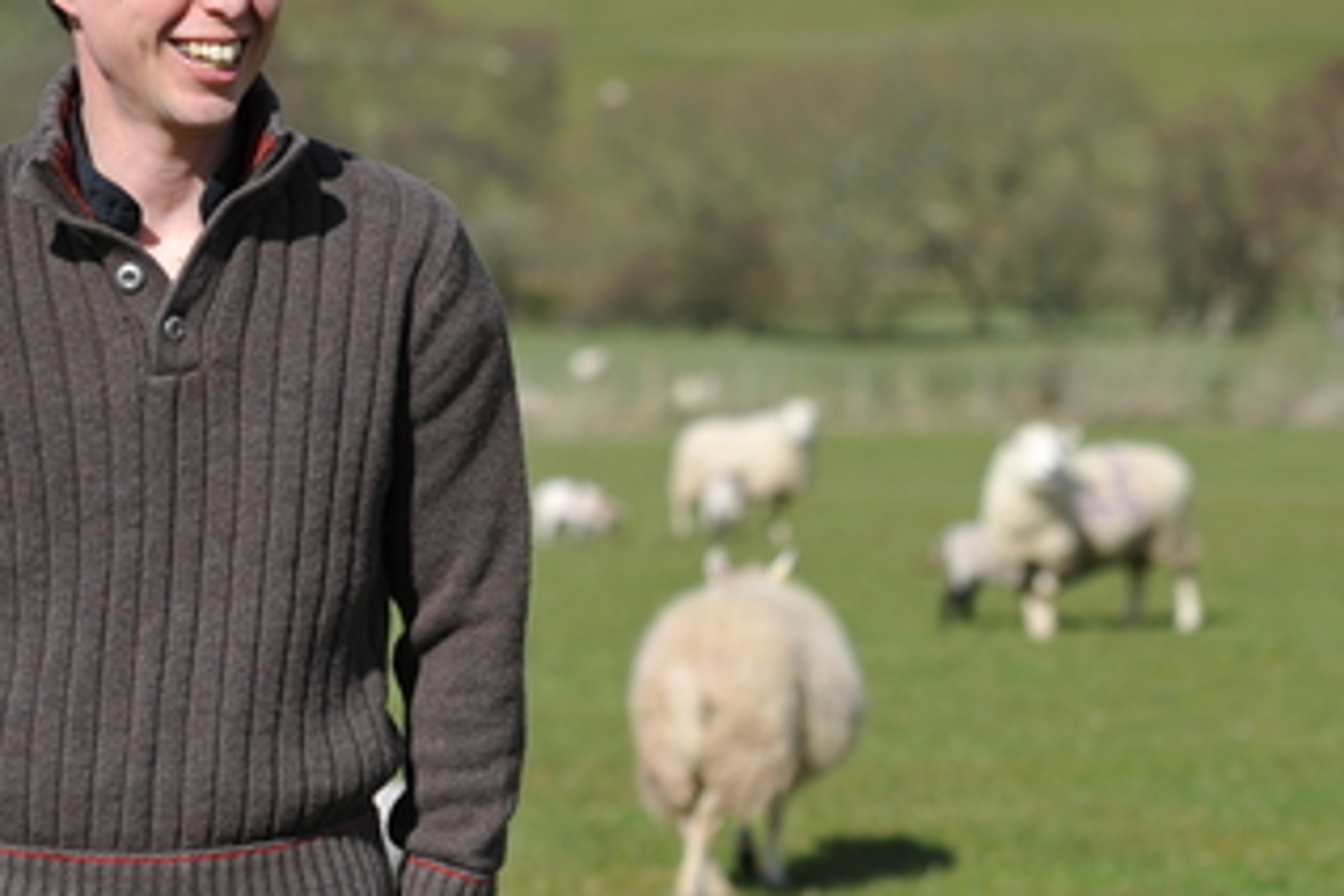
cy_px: 465
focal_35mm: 198
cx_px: 900
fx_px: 7391
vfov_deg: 6.9
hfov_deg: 10.4
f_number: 4
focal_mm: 90
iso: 200
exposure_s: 1/1600
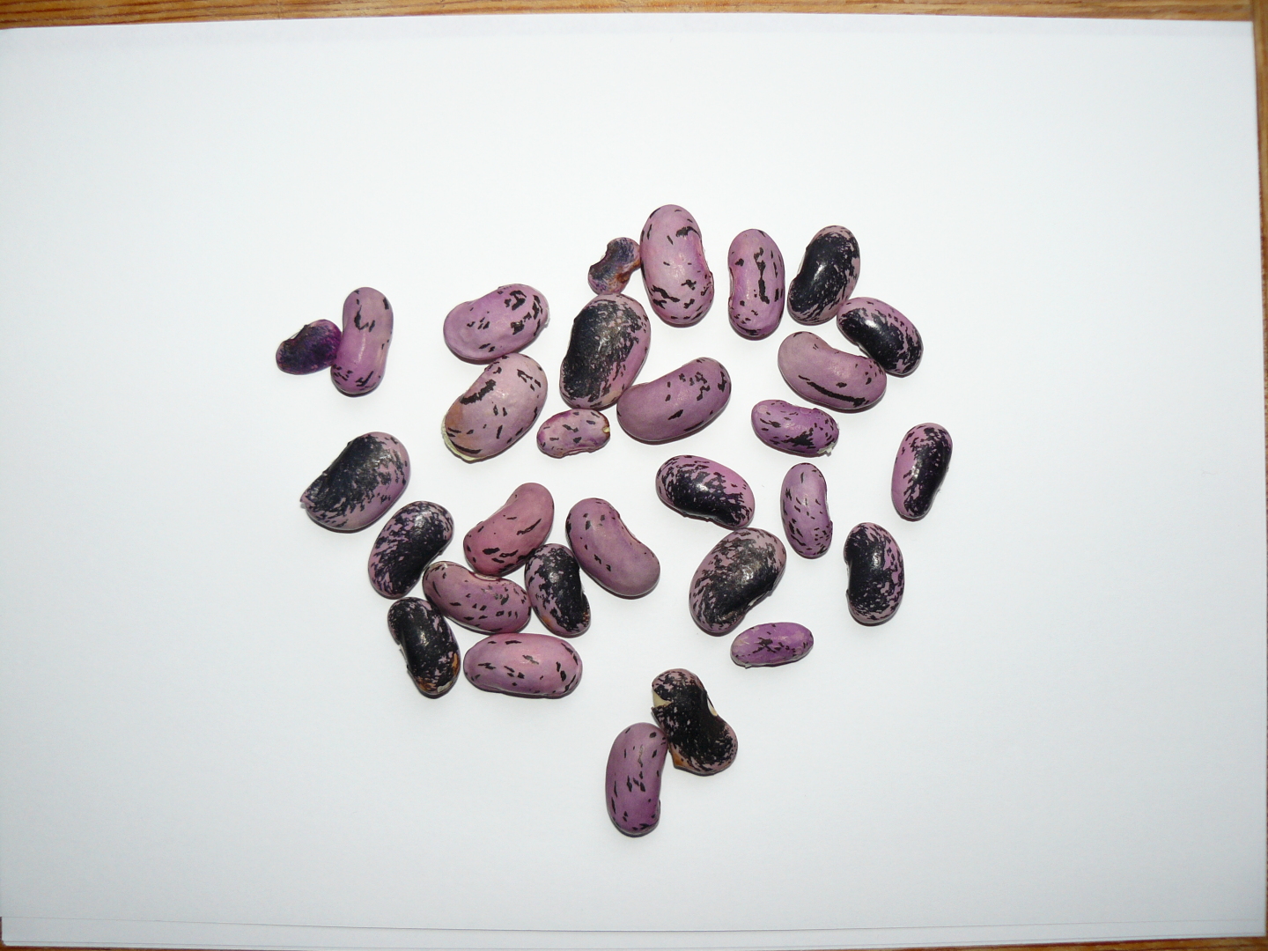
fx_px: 1319
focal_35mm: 36
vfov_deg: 39.7
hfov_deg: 51.4
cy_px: 476
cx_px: 634
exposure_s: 1/125
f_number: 2.8
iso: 100
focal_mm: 6
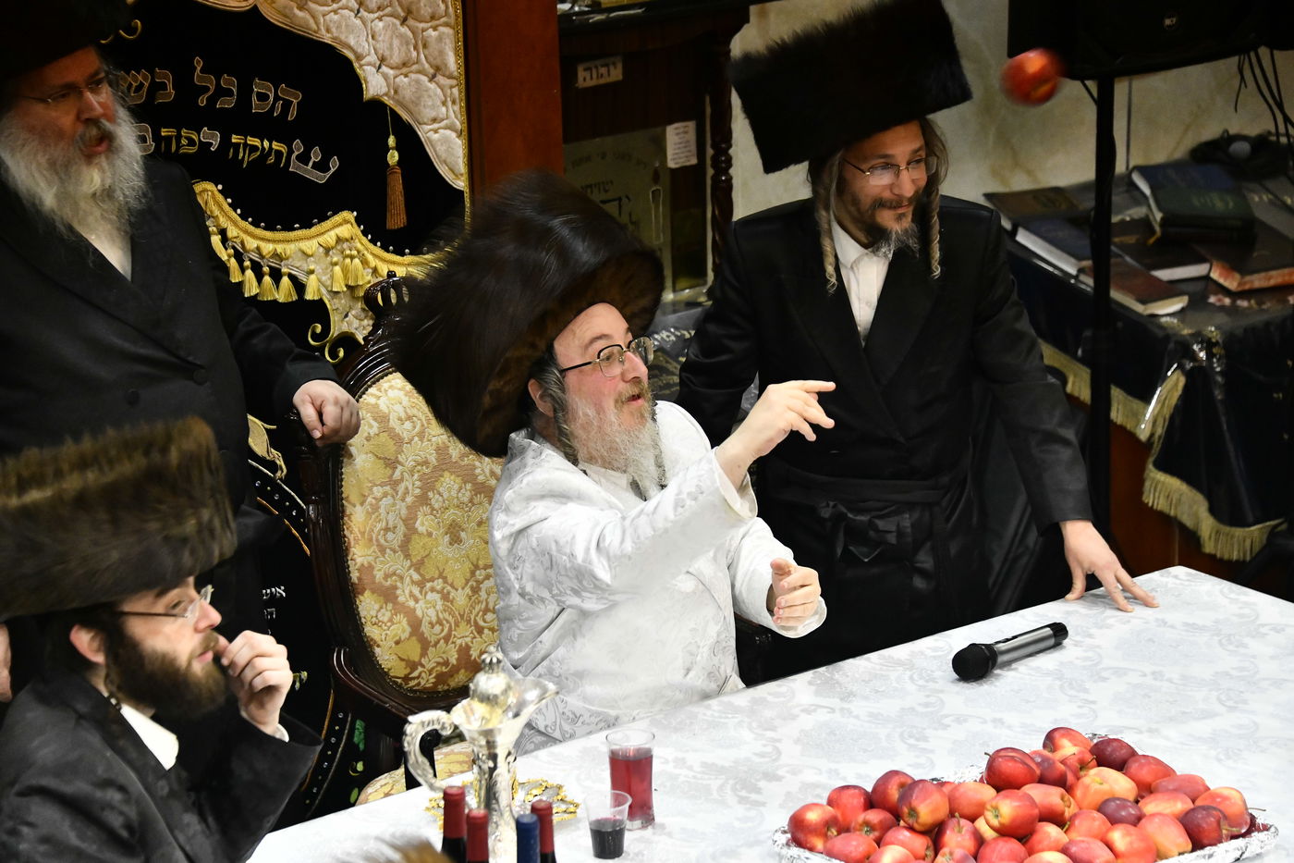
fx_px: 3594
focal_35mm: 100
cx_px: 647
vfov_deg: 13.7
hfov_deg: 20.4
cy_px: 432
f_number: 5.6
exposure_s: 1/250
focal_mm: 100
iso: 3200
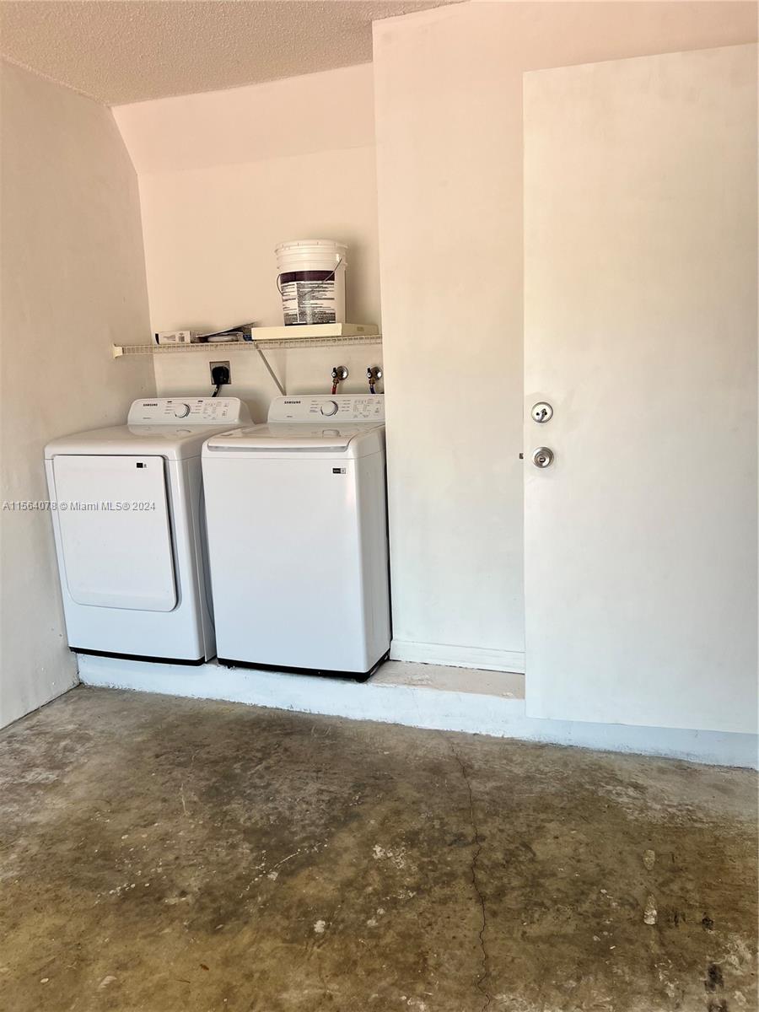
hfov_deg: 53.1
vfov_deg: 67.3
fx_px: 760
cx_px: 380
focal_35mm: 26
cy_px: 506
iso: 50
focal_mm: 5.7
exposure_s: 1/352
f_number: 1.5
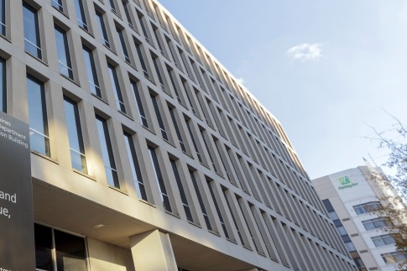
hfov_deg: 47.7
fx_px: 373
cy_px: 115
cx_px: 3
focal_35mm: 33
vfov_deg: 39.8
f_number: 5.6
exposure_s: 1/160
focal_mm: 16
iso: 100
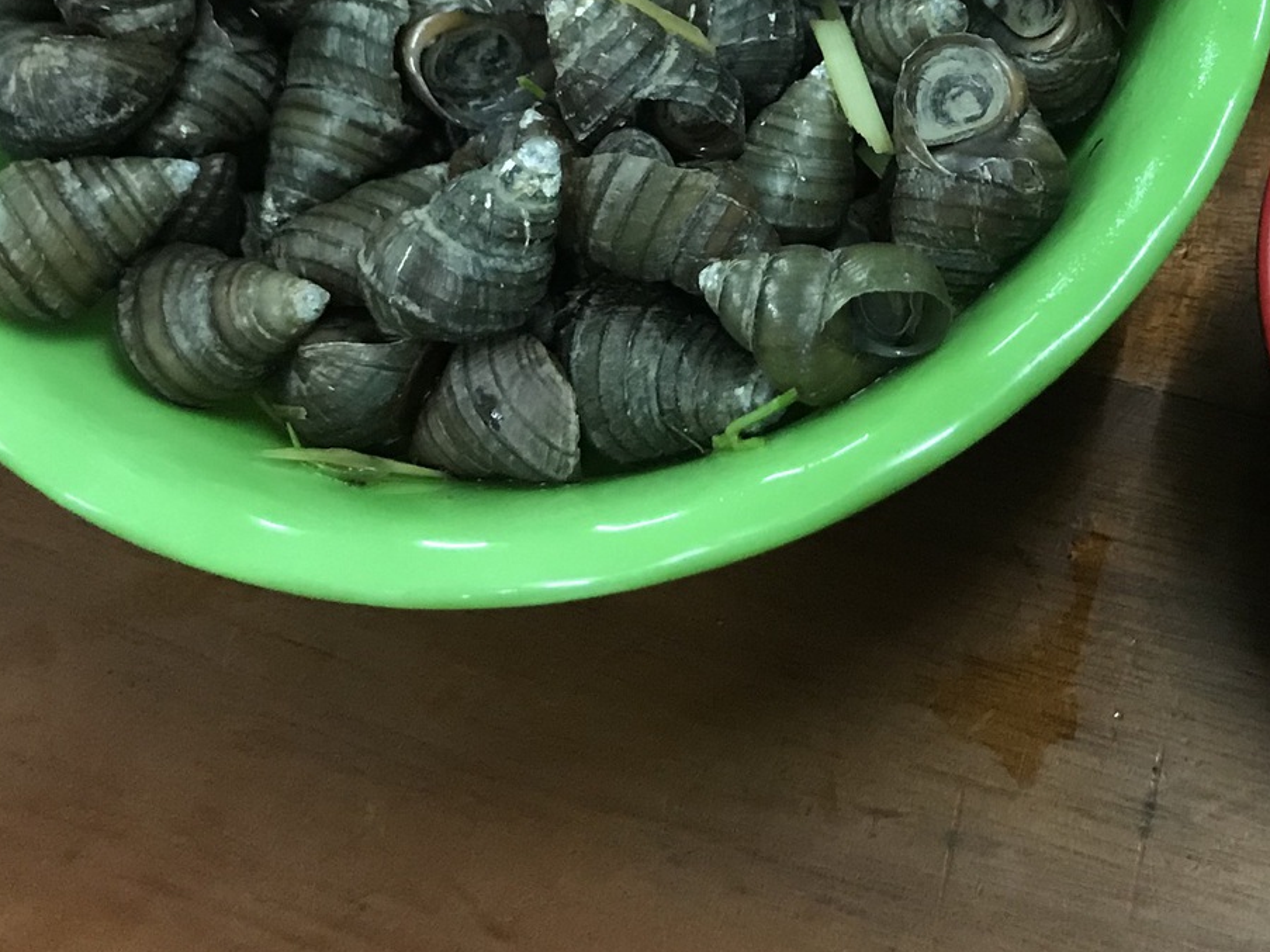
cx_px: 1037
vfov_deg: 22.5
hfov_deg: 30.4
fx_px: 2274
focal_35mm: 62
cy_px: -58
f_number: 1.8
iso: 100
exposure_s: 1/14
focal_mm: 3.99
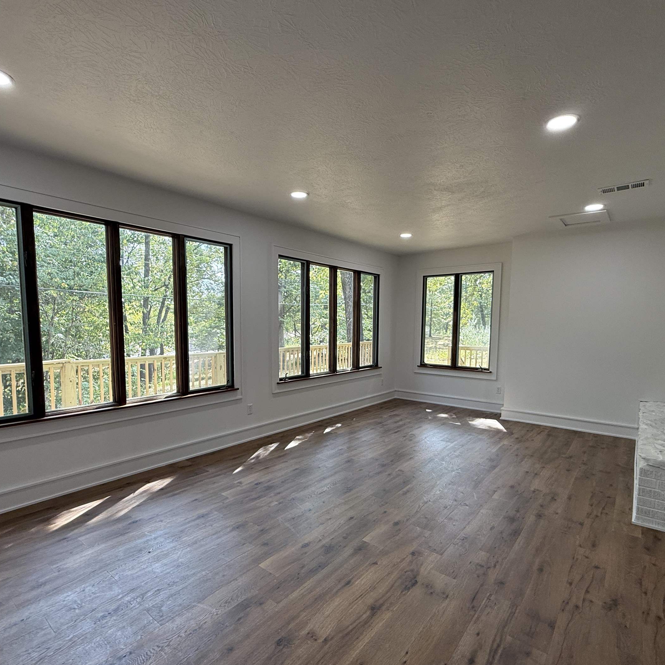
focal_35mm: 18
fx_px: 391
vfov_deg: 80.6
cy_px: 357
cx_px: 324
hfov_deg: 80.7
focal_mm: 2.22
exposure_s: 1/120
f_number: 2.2
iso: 100
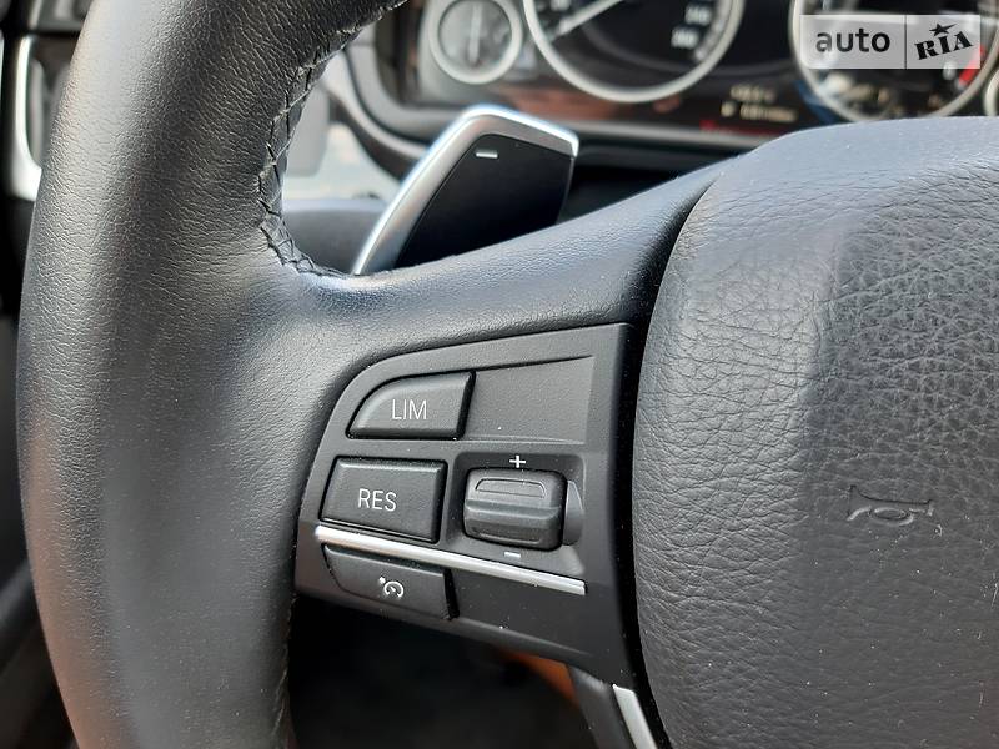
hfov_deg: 65.3
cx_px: 500
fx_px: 779
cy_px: 374
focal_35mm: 27
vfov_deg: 51.4
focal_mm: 3.9
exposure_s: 1/50
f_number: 1.7
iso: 160
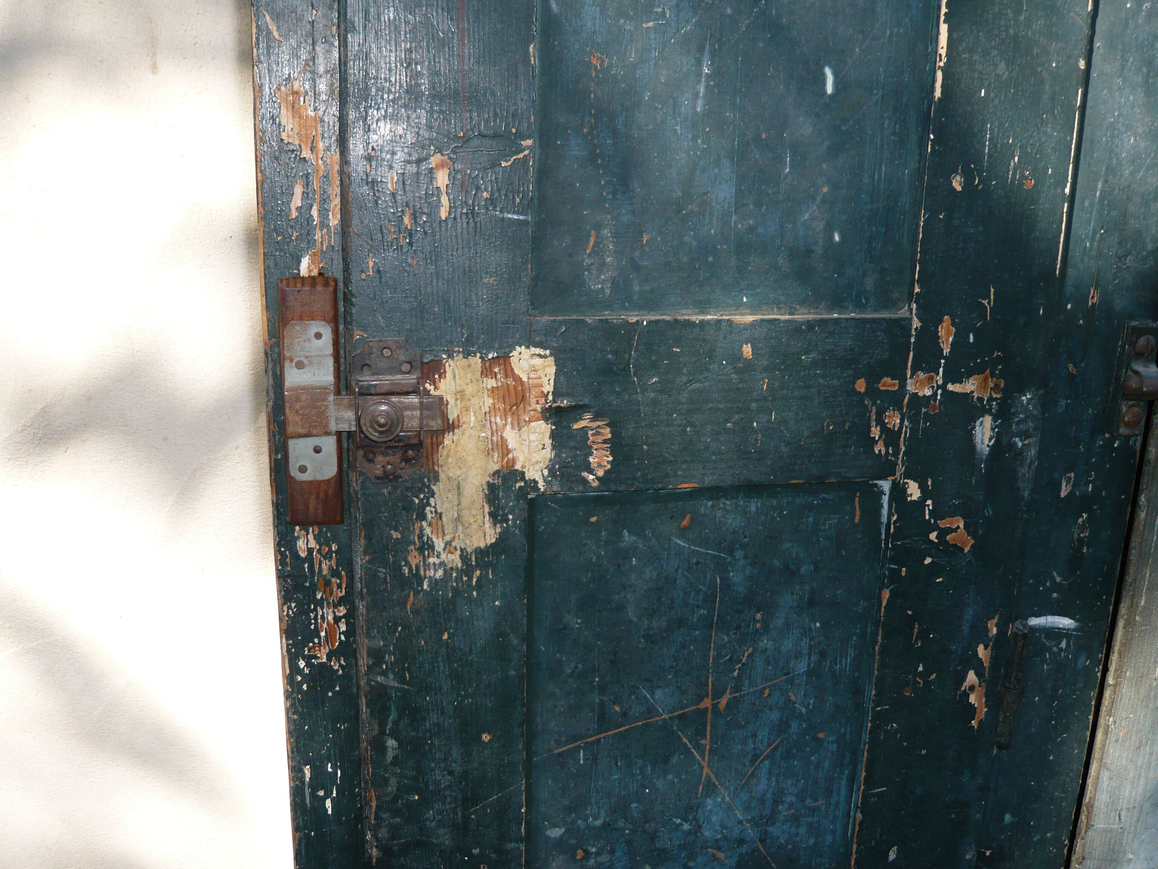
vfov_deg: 41.8
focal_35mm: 34
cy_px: 434
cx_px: 579
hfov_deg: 54.0
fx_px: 1137
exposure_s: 1/200
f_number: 3.1
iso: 100
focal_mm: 5.5
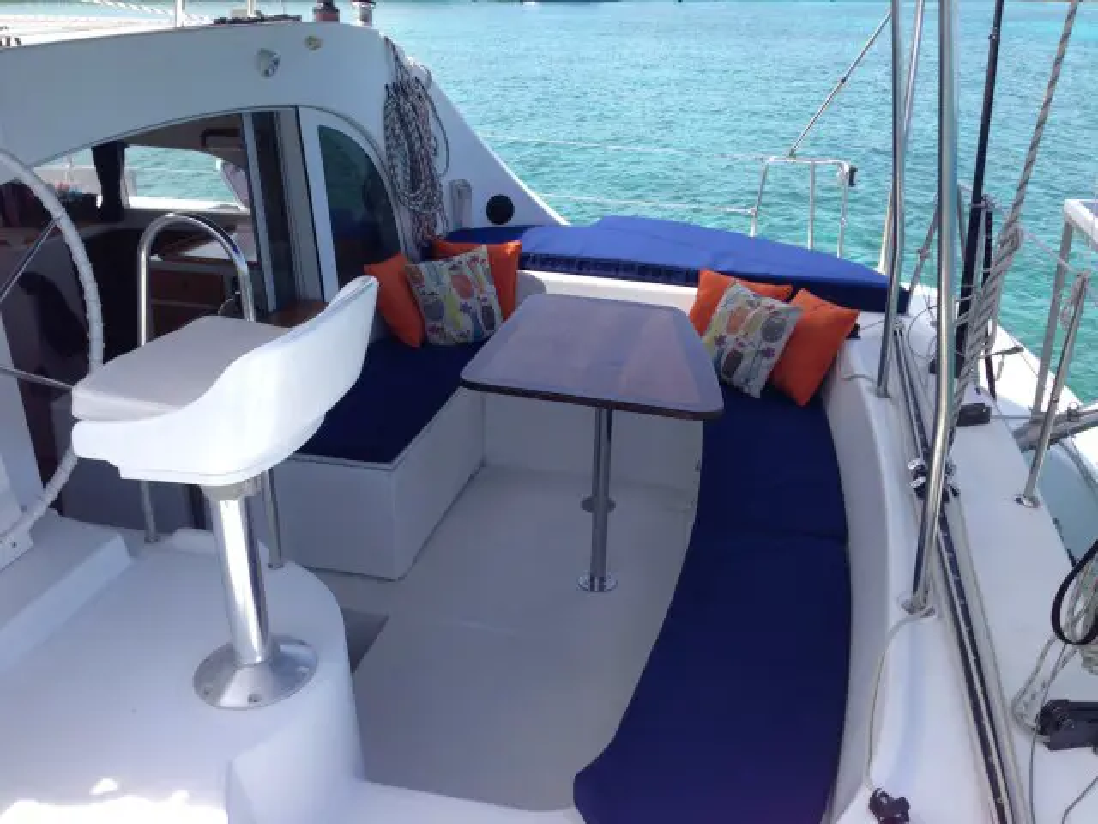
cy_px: 412
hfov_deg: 55.4
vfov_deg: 42.9
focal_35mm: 33
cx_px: 549
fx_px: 1047
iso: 50
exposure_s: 1/713
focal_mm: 4.12
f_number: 2.4
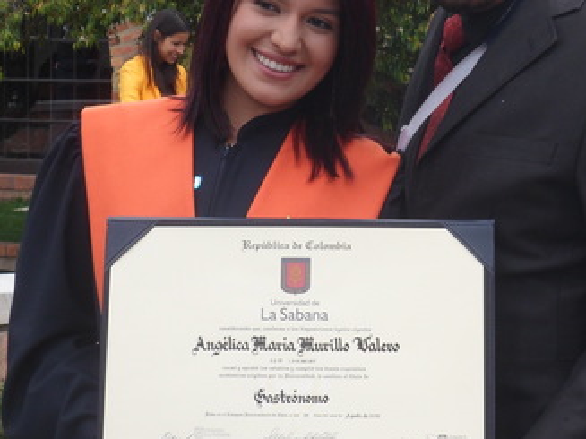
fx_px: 1658
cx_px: 358
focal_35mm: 98
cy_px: 172
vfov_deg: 15.1
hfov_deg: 20.0
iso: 80
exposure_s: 1/180
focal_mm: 9.3
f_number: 4.7
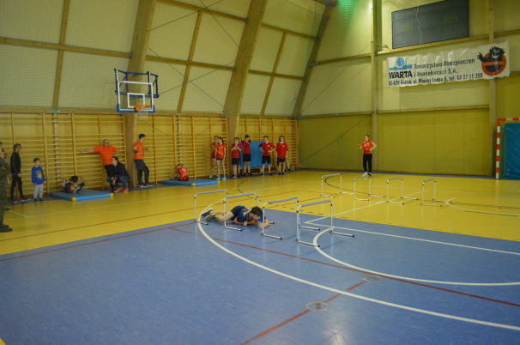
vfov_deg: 47.8
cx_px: 260
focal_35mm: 27
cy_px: 172
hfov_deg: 67.5
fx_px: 389
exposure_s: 1/250
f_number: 3.5
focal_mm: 18
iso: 3200
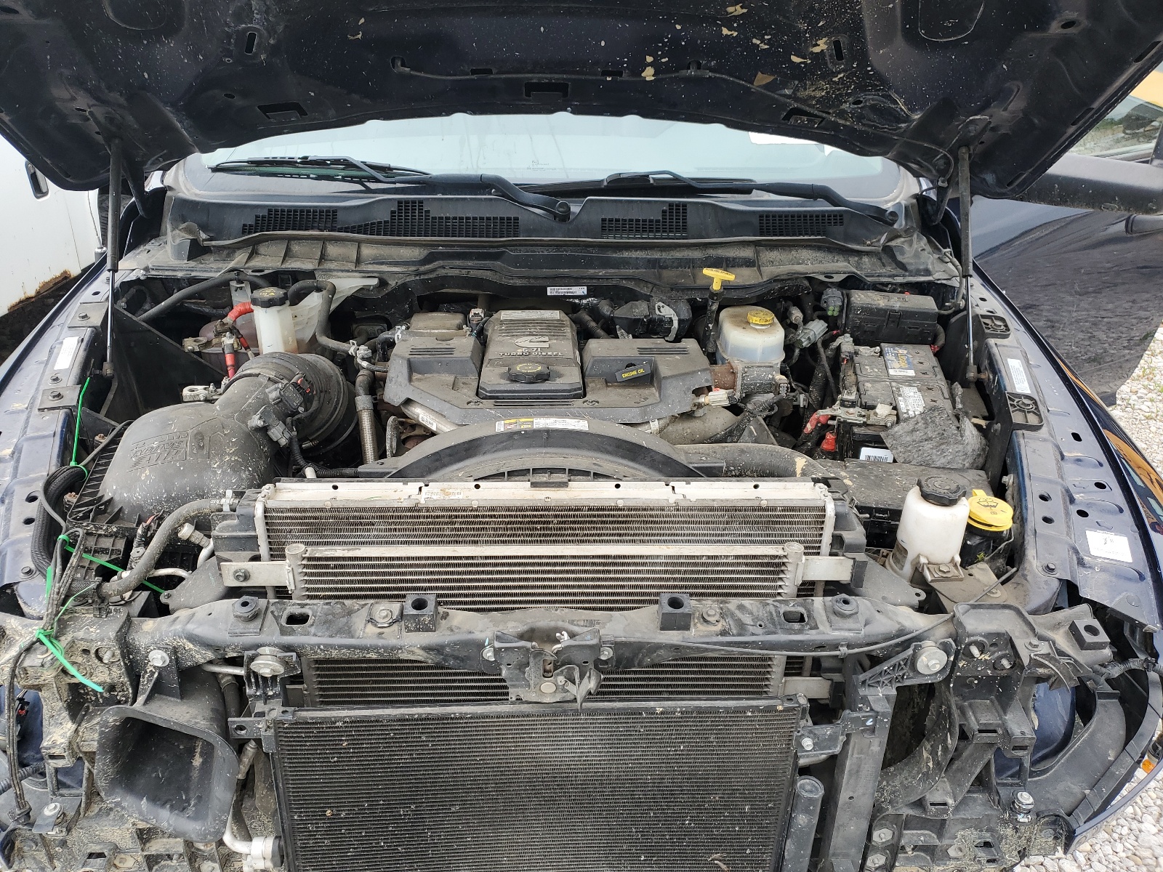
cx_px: 582
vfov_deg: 53.1
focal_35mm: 26
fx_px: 874
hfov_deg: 67.3
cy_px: 436
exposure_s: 1/222
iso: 50
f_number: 1.5
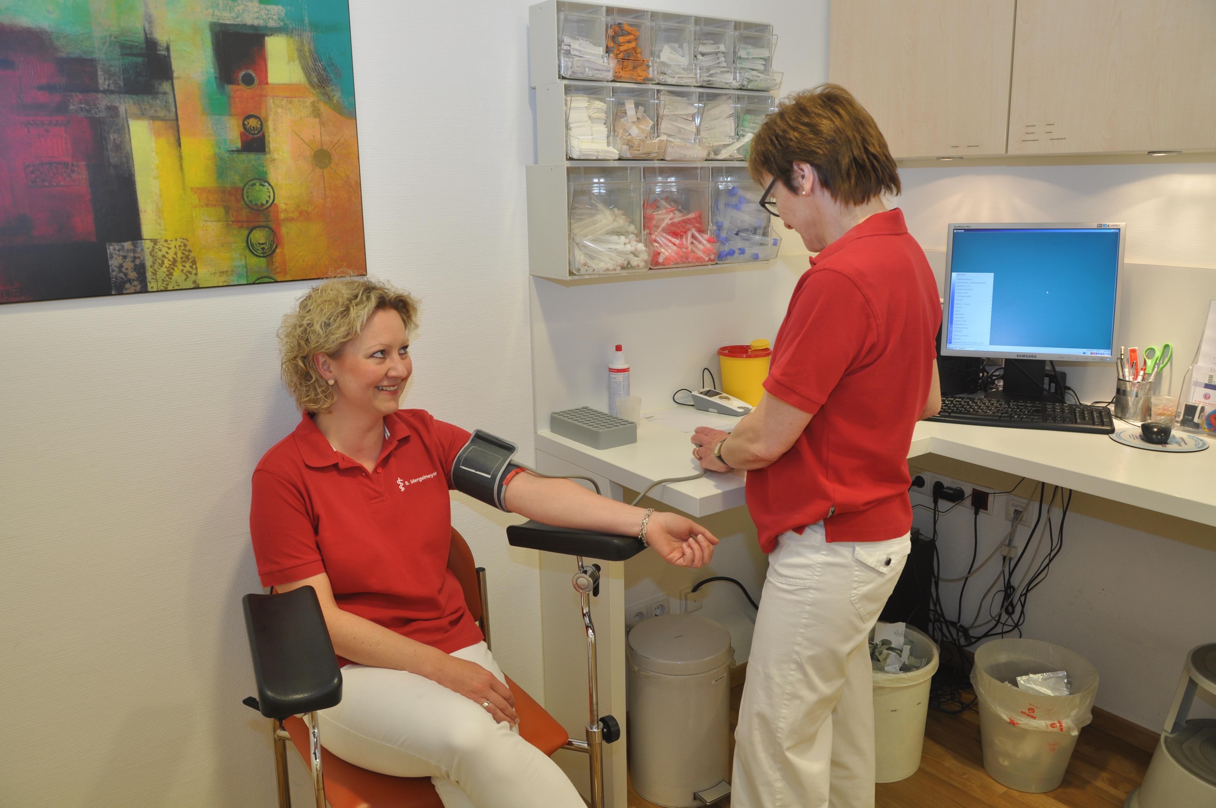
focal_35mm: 27
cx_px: 608
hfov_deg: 67.4
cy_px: 404
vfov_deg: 47.8
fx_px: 911
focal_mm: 18
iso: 200
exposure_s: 1/8
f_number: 6.3
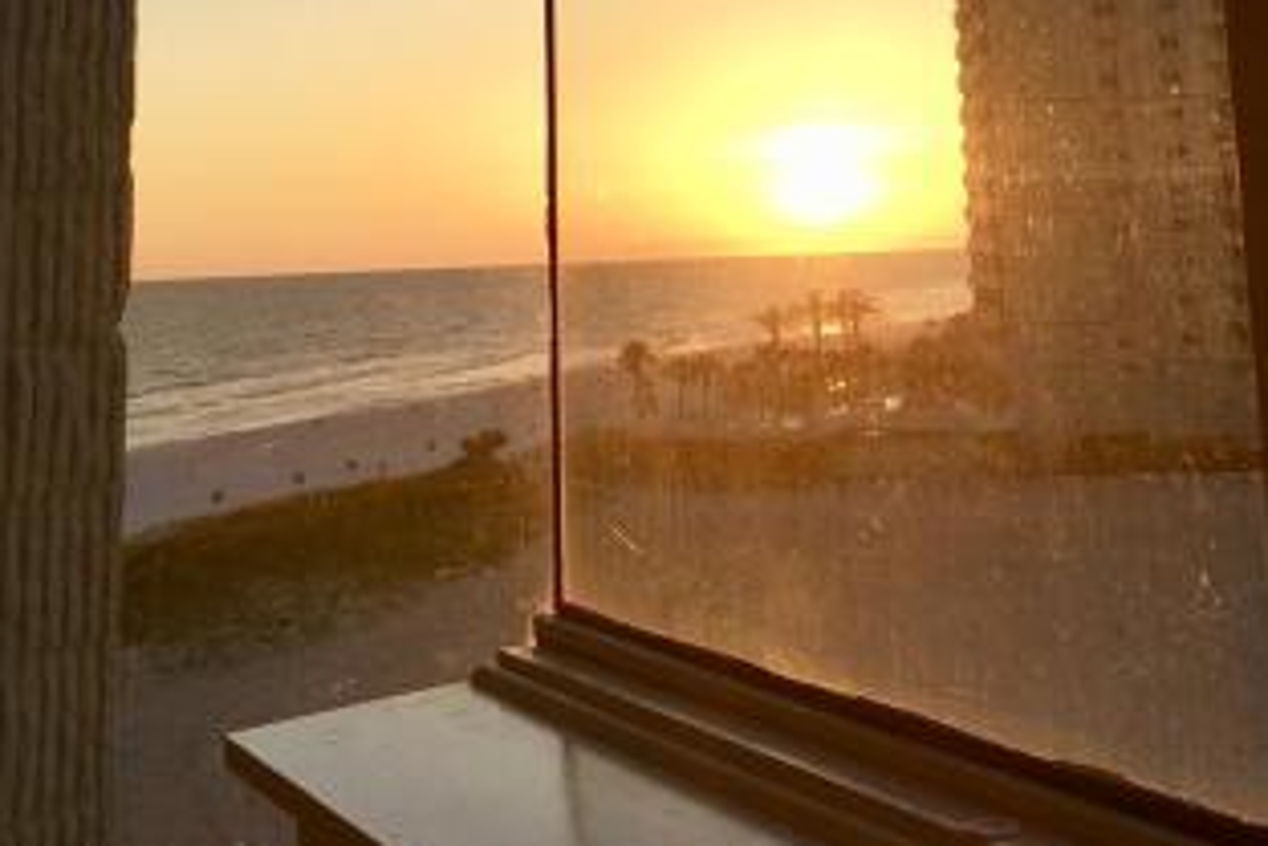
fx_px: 2043
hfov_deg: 34.4
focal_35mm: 58
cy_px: -150
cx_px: 732
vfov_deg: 21.8
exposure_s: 1/291
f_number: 2.2
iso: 25
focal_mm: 4.15
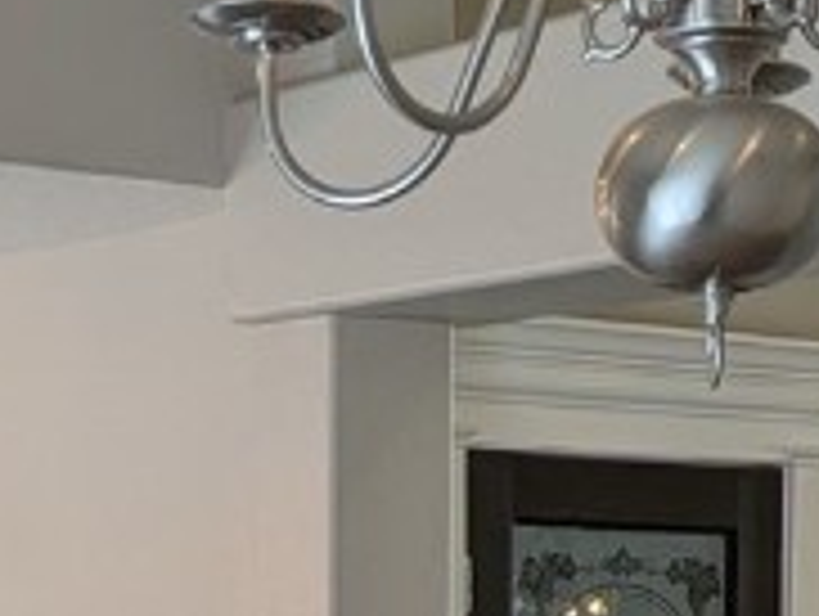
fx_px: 3198
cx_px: 522
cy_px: 1007
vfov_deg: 10.5
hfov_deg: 14.6
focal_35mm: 135
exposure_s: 1/338
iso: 29
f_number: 1.7
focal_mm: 4.53
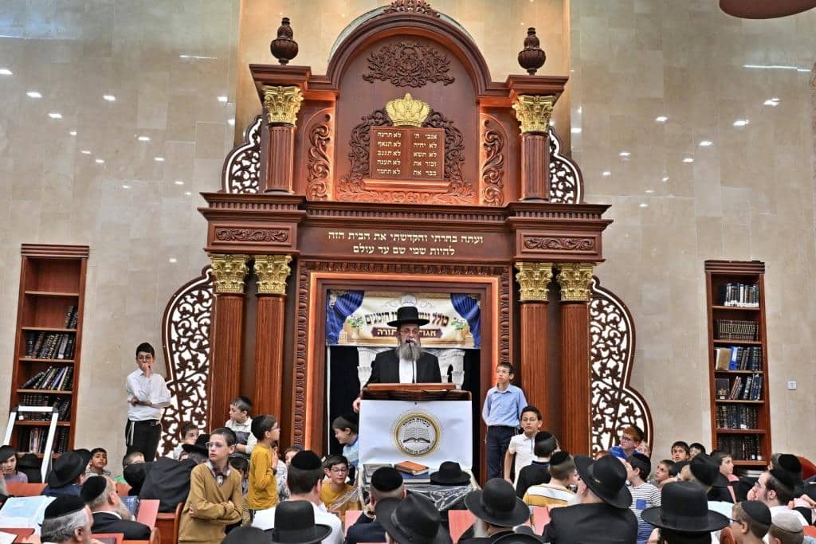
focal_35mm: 36
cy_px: 272
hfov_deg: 53.1
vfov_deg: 36.9
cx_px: 408
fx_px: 816
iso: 1250
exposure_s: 1/400
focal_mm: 24
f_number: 4
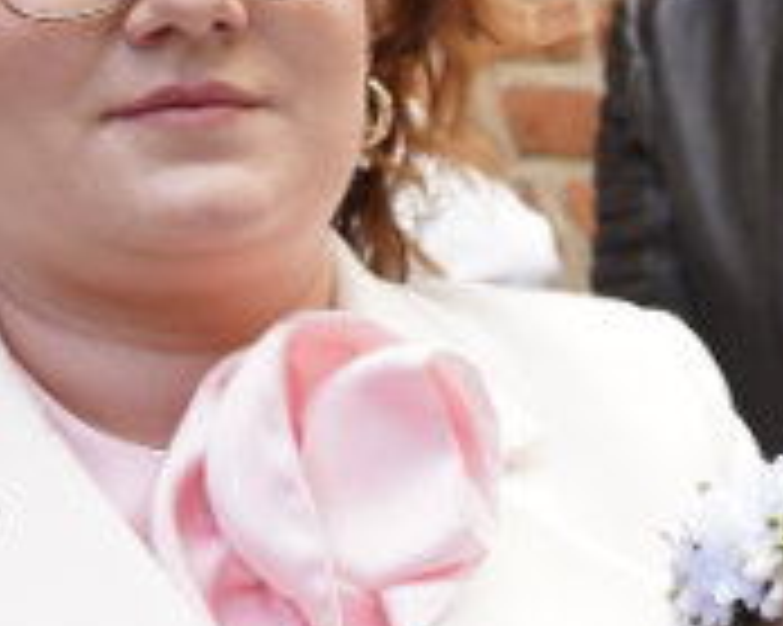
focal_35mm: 168
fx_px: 3891
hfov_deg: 11.0
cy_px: 1025
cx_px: 1188
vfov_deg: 8.9
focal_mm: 24
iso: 125
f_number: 4
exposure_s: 1/100
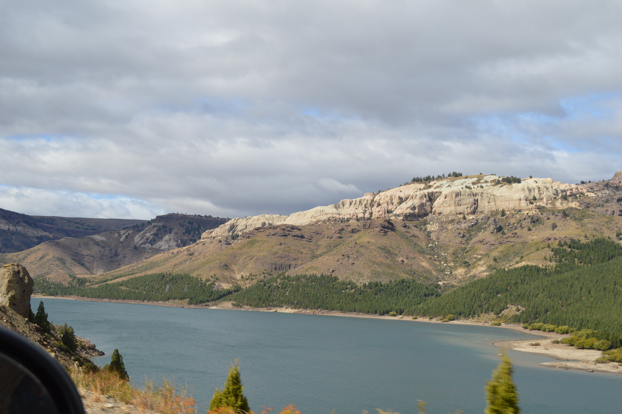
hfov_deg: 49.6
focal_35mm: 39
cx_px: 311
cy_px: 207
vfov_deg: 34.1
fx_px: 673
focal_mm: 26
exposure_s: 1/250
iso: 100
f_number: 8
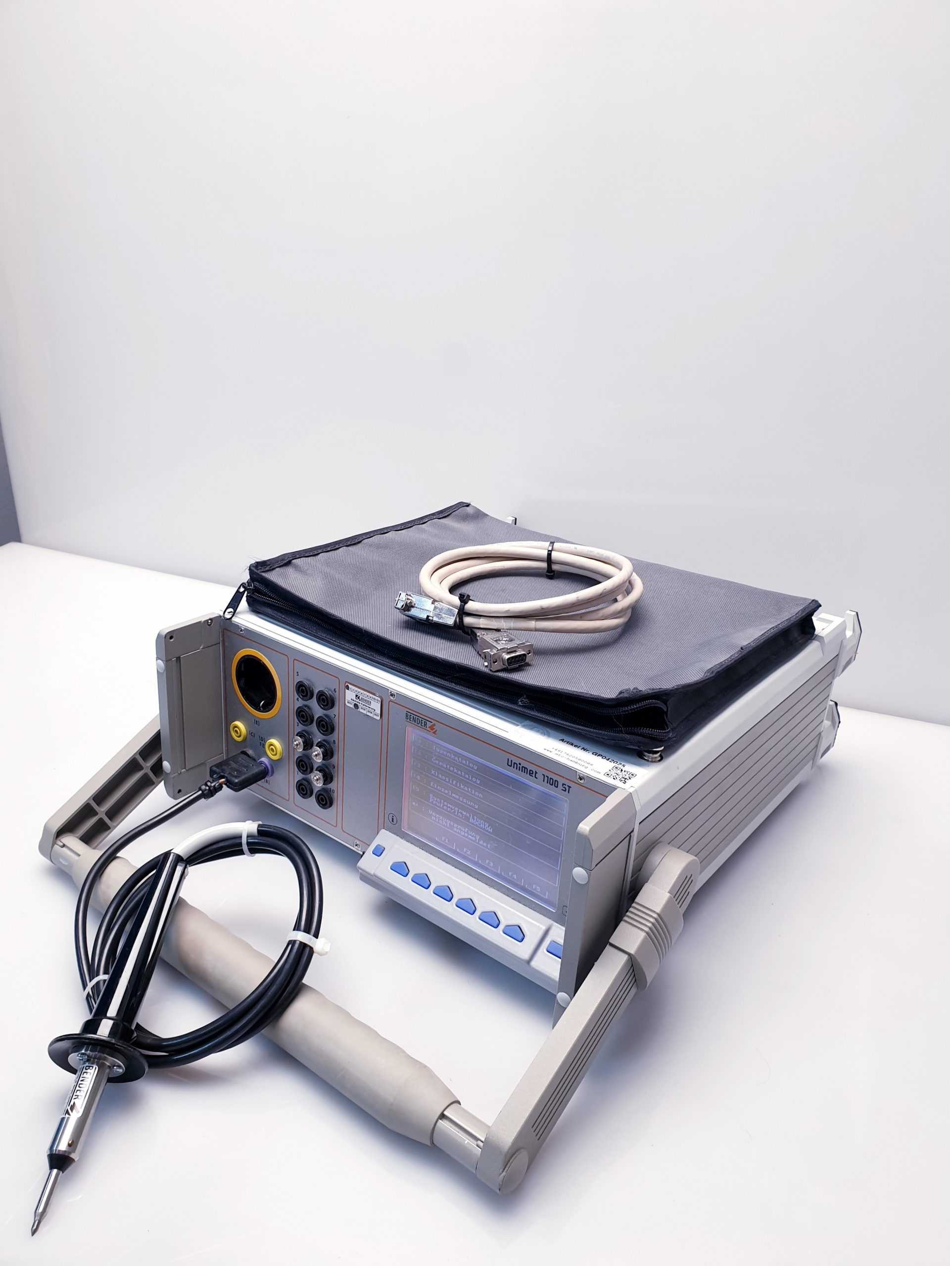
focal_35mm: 26
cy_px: 633
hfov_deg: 53.1
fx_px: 951
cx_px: 475
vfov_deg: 67.3
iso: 80
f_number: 2.4
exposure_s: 1/50
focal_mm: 4.3
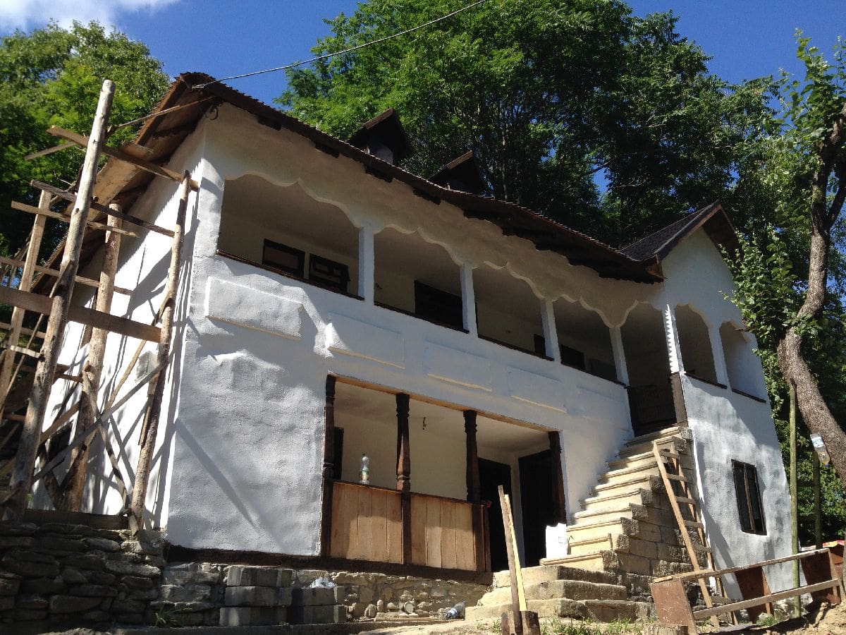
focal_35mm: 35
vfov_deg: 40.7
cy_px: 318
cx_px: 423
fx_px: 855
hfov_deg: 52.6
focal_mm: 4.28
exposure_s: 1/1062
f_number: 2.4
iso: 50
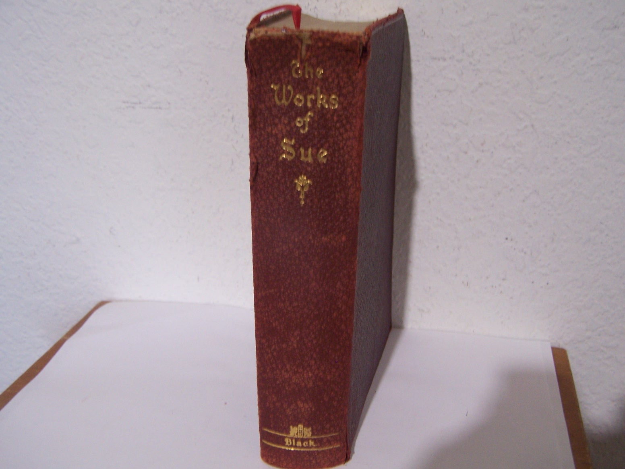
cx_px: 312
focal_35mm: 38
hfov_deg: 49.0
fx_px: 686
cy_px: 234
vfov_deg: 37.7
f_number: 2.8
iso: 140
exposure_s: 1/8
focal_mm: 6.3
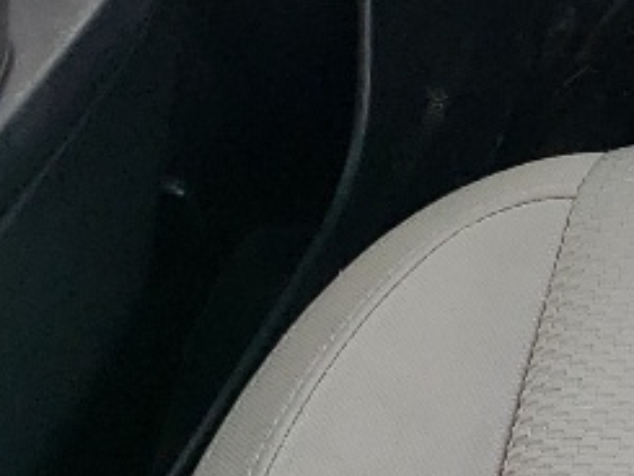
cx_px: 1855
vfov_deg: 8.6
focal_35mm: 170
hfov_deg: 9.4
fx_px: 3115
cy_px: -191
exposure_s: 1/200
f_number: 1.5
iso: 50
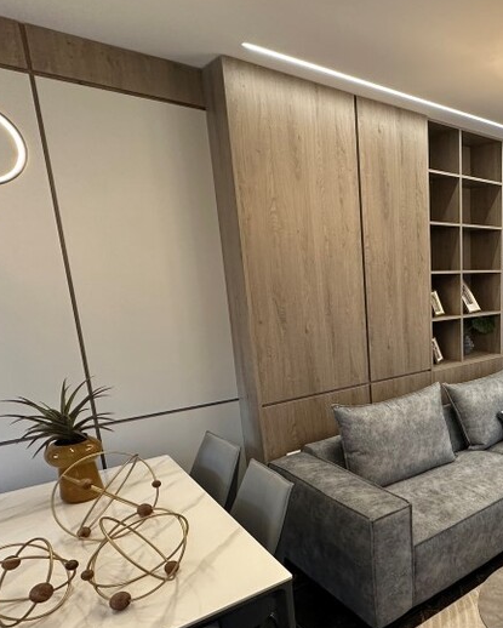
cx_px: 490
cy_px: 382
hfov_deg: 45.8
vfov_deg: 63.4
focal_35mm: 27
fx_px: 502
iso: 250
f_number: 2.2
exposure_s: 1/100
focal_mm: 2.22
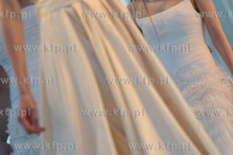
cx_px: 202
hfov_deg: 6.9
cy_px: 64
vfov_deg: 4.6
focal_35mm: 299
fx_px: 1934
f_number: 4
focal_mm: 145
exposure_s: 1/1000
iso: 400
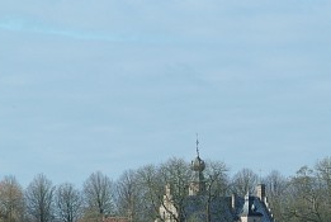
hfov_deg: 5.9
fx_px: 3224
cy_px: 181
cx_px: 268
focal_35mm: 350
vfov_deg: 3.9
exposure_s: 1/1000
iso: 400
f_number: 6.7
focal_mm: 135
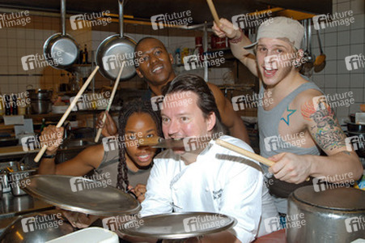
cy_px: 122
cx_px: 182
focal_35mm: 36
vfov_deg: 36.8
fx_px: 365
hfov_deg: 53.2
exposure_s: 1/100
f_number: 7.1
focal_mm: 24
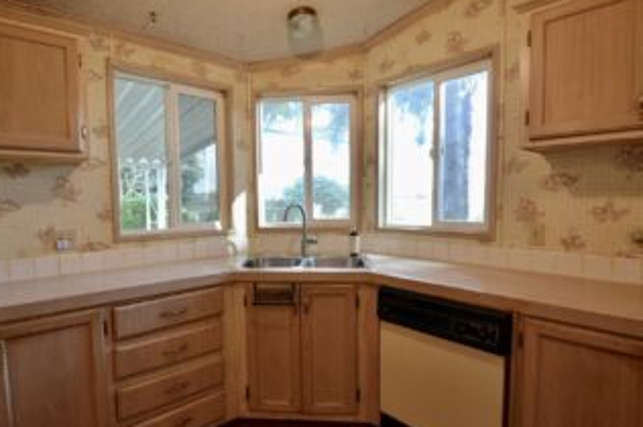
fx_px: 339
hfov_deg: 86.9
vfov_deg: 64.4
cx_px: 301
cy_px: 220
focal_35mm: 19
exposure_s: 1/50
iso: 400
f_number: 3.5
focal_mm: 10
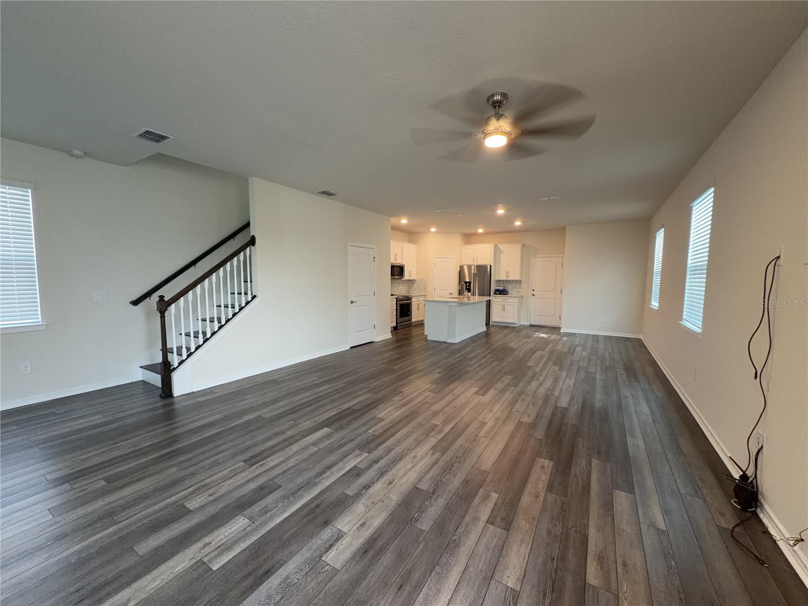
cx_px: 404
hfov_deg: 102.1
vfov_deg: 85.7
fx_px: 327
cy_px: 303
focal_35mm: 14
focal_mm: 2.22
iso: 125
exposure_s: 1/30
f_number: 2.2
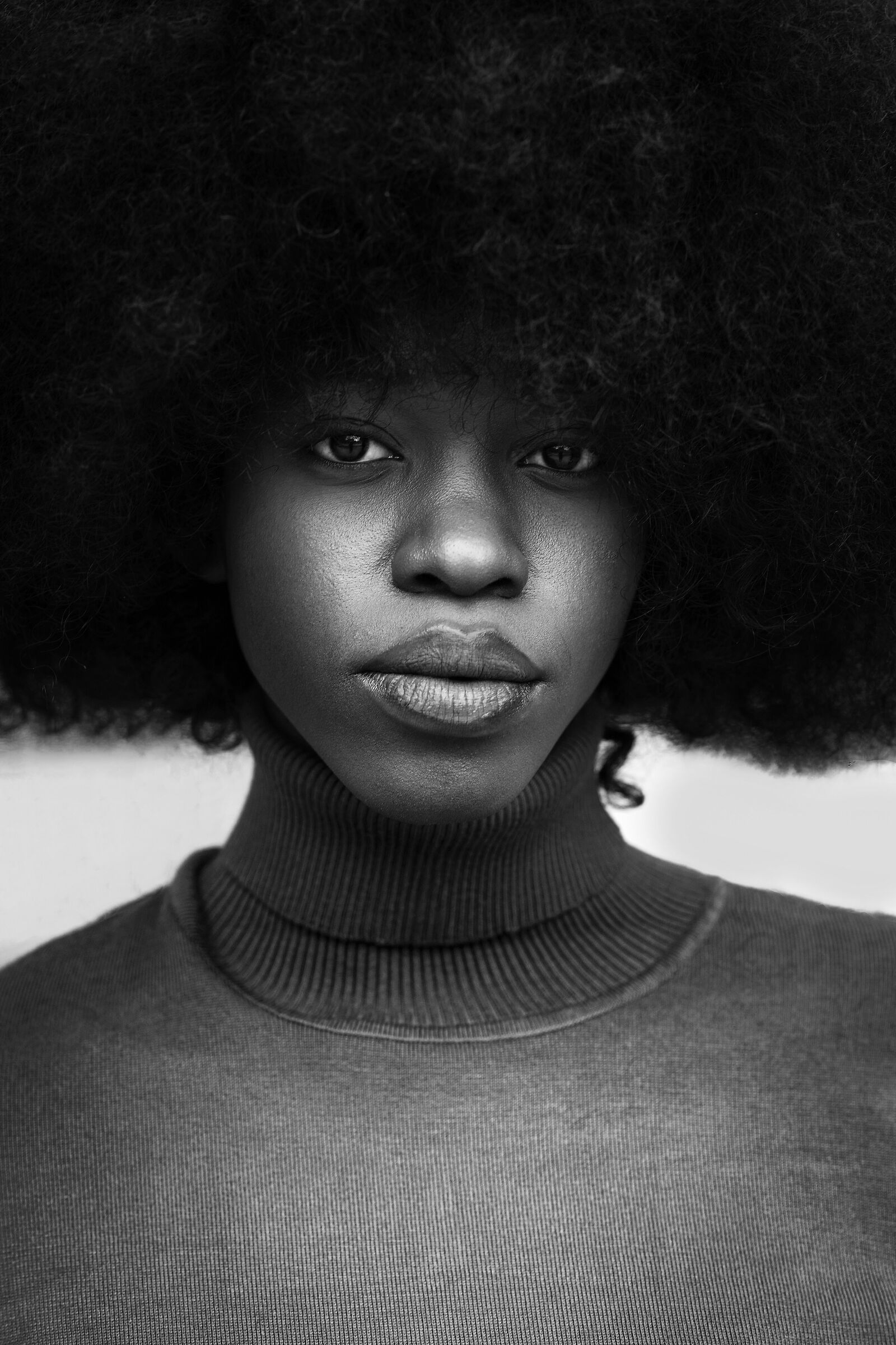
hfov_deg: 16.1
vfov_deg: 23.9
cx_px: 448
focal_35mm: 85
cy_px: 672
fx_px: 3173
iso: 500
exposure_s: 1/60
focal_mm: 85
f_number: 4.5
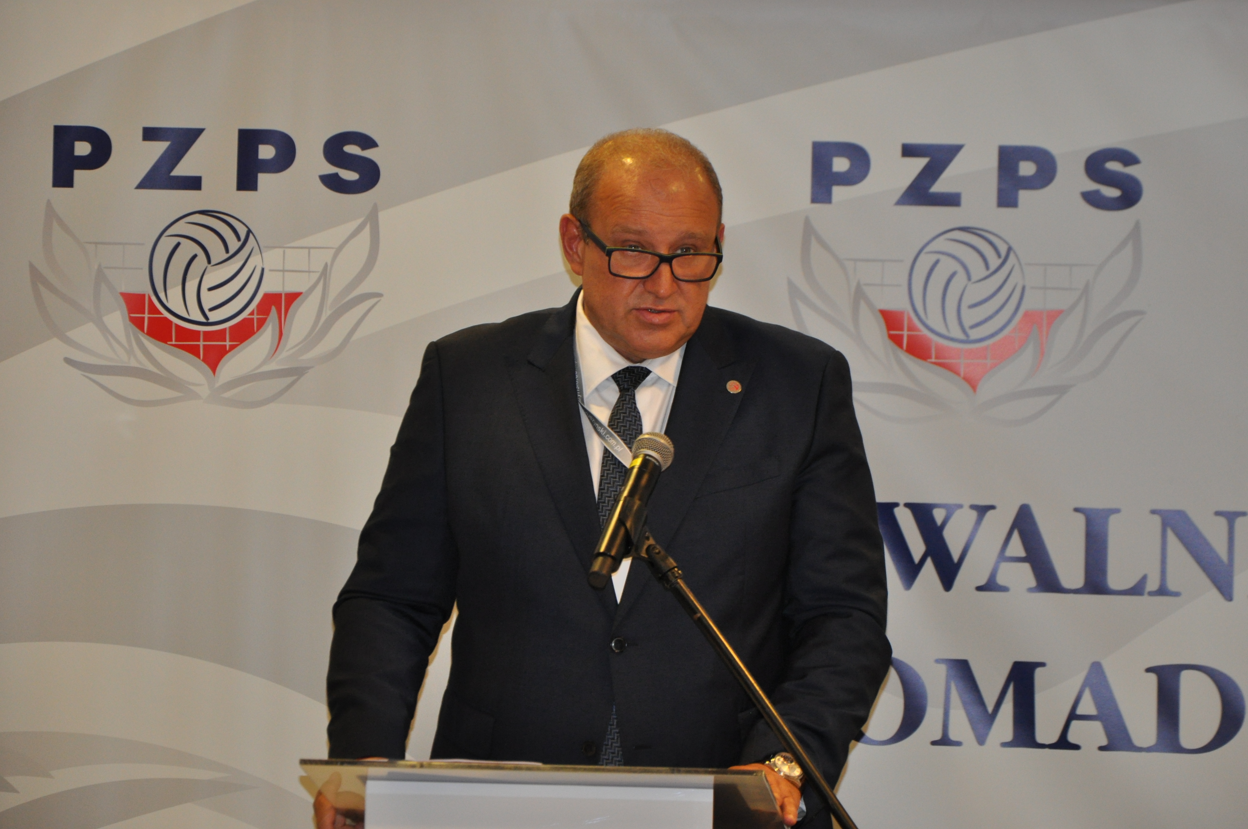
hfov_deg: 13.2
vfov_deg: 8.8
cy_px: 390
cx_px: 639
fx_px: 5401
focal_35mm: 156
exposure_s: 1/60
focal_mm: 98
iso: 800
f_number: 5.6
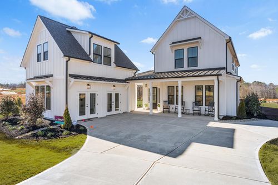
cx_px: 139
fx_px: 154
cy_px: 92
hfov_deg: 84.0
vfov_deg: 61.9
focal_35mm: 20
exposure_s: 1/320
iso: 100
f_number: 6.3
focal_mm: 20
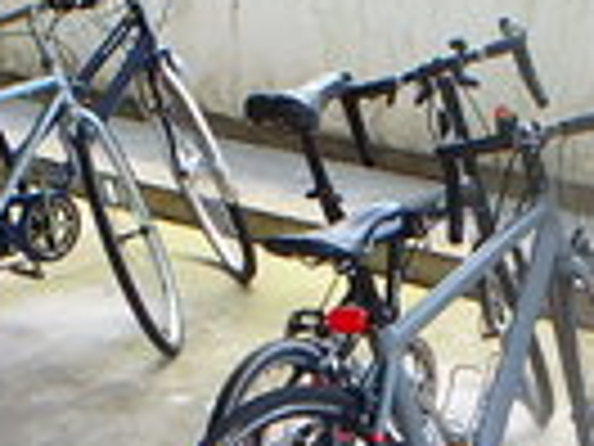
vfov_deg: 14.4
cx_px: 392
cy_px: 369
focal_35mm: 102
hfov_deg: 19.2
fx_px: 1750
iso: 200
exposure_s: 1/50
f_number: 3.5
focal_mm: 3.7
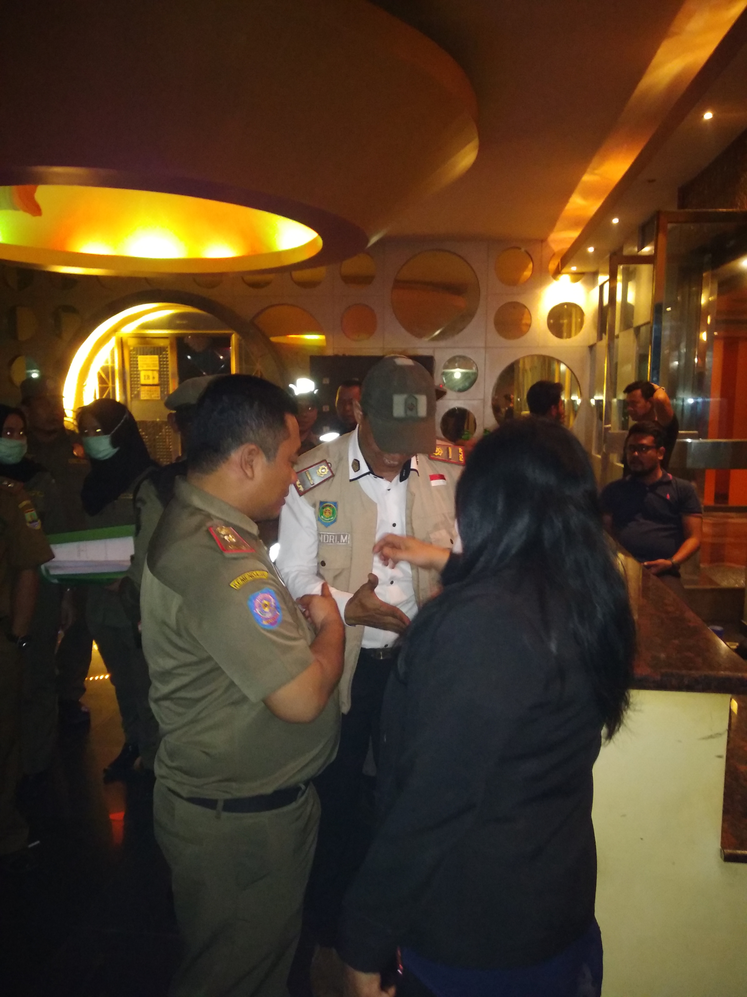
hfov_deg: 53.1
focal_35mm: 26
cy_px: 498
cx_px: 374
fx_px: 748
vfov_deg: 67.3
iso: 2000
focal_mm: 3.81
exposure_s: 1/20
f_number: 2.2
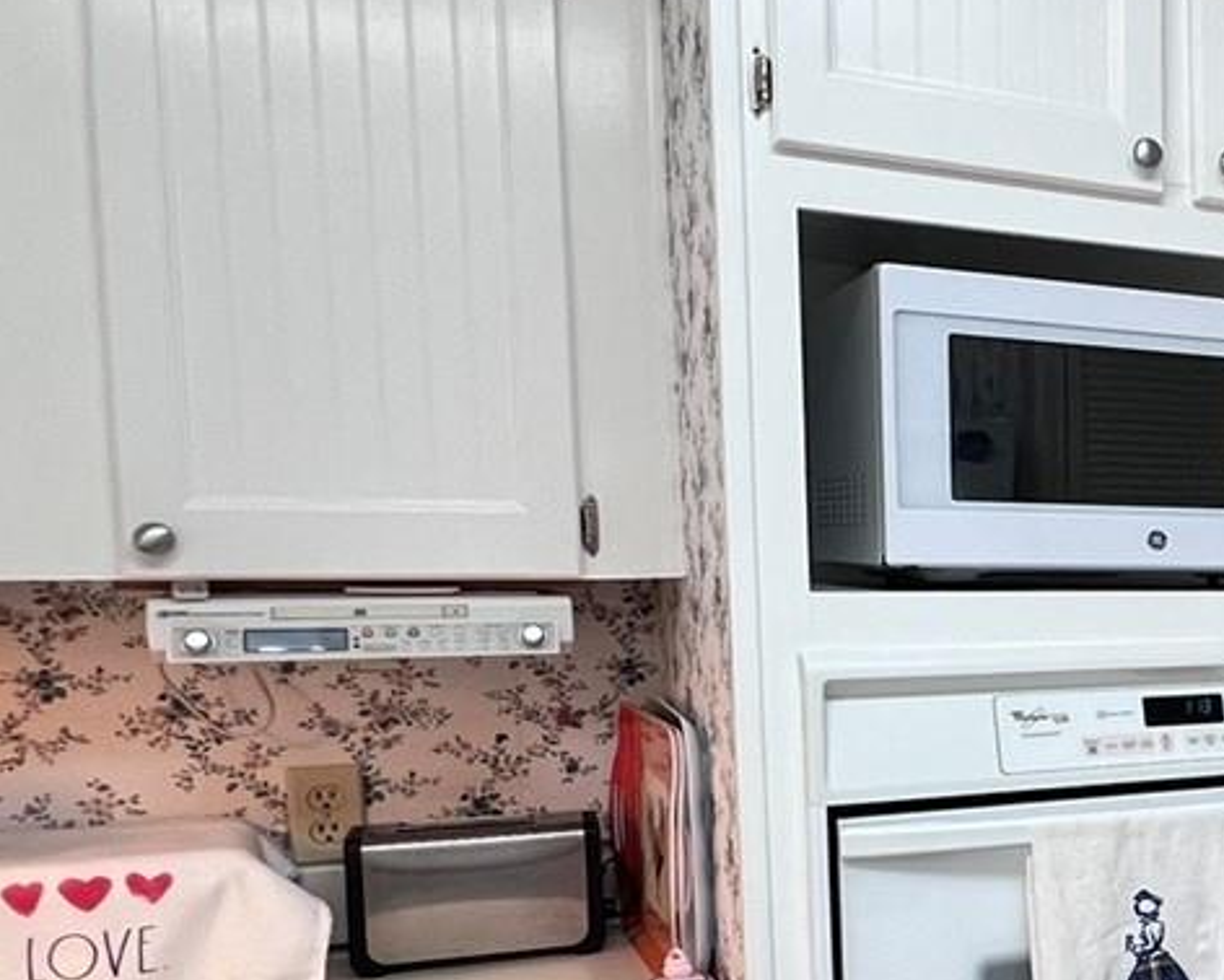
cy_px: 690
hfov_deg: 31.2
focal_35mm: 43
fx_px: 1558
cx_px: 1657
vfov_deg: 34.4
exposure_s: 1/120
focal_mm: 1.57
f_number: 1.8
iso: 200
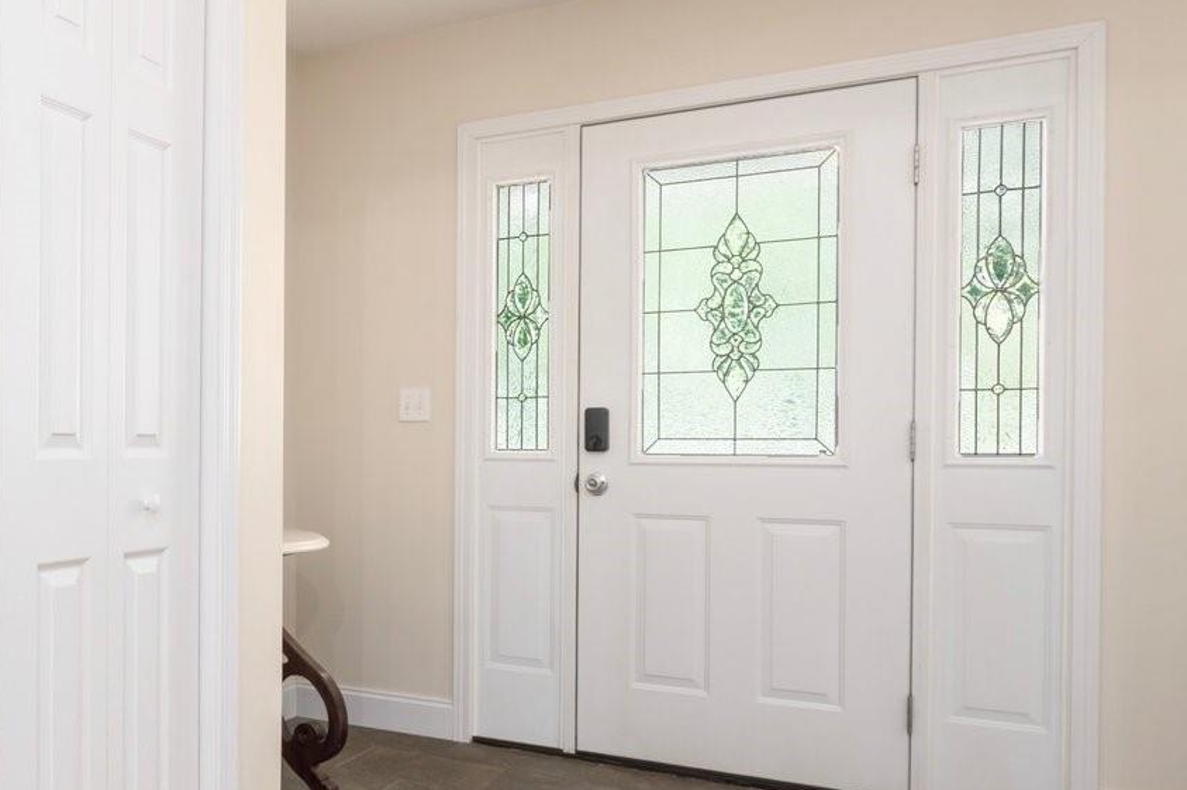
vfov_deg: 38.7
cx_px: 196
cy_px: 456
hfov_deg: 51.4
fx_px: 1120
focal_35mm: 34
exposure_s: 1/80
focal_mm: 14
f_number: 8
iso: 250
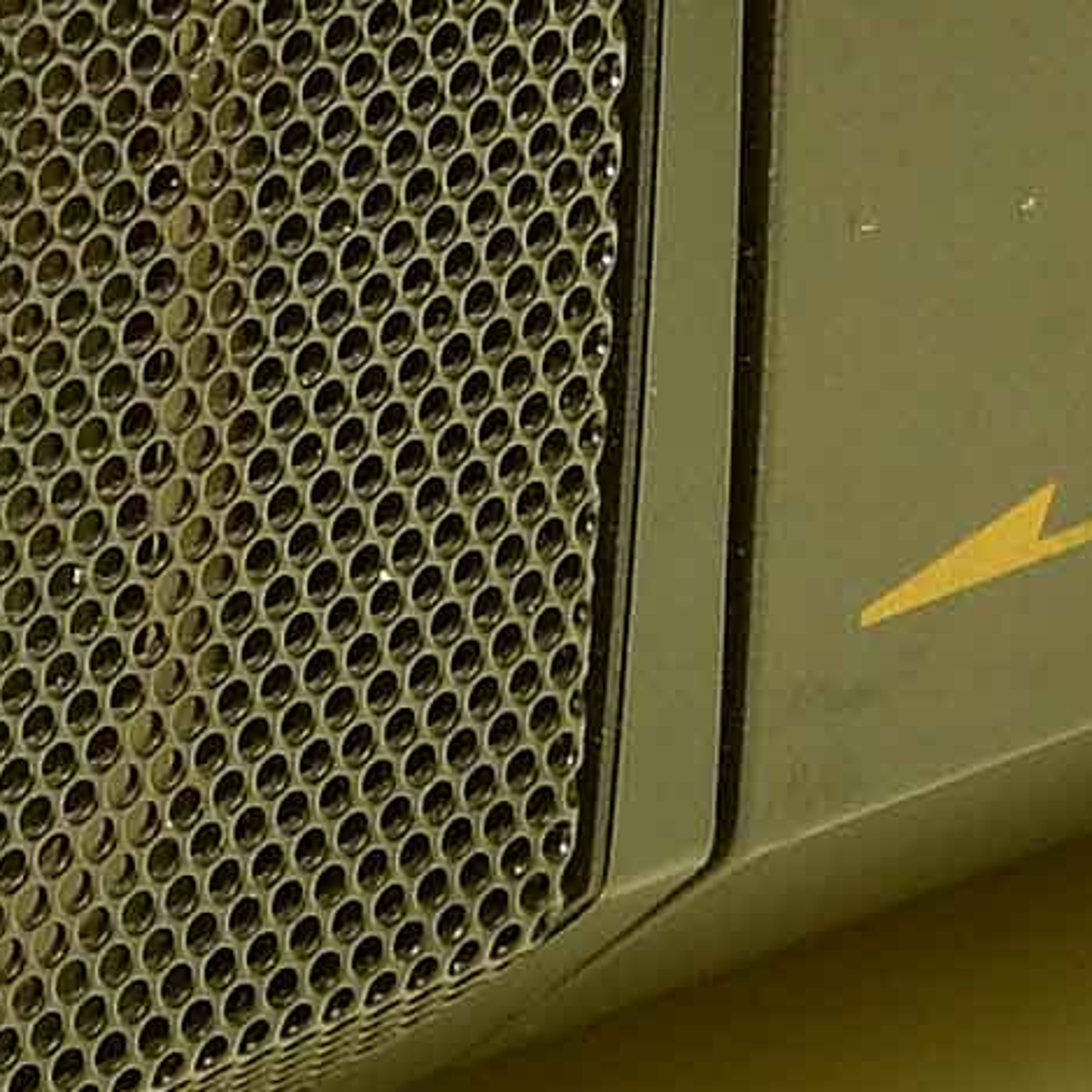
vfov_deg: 2.6
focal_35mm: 668
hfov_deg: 2.6
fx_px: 23841
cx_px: 619
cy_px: -1583
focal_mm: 50
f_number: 5.6
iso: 160
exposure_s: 1/200
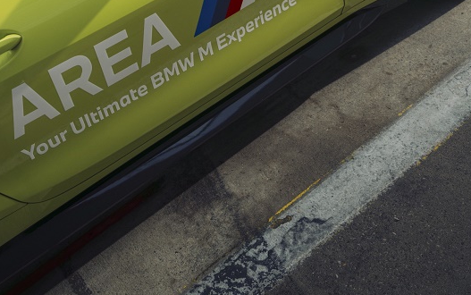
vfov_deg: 28.2
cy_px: 69
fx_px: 578
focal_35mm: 45
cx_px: 139
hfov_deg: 43.4
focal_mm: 35
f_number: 4
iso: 200
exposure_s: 1/100
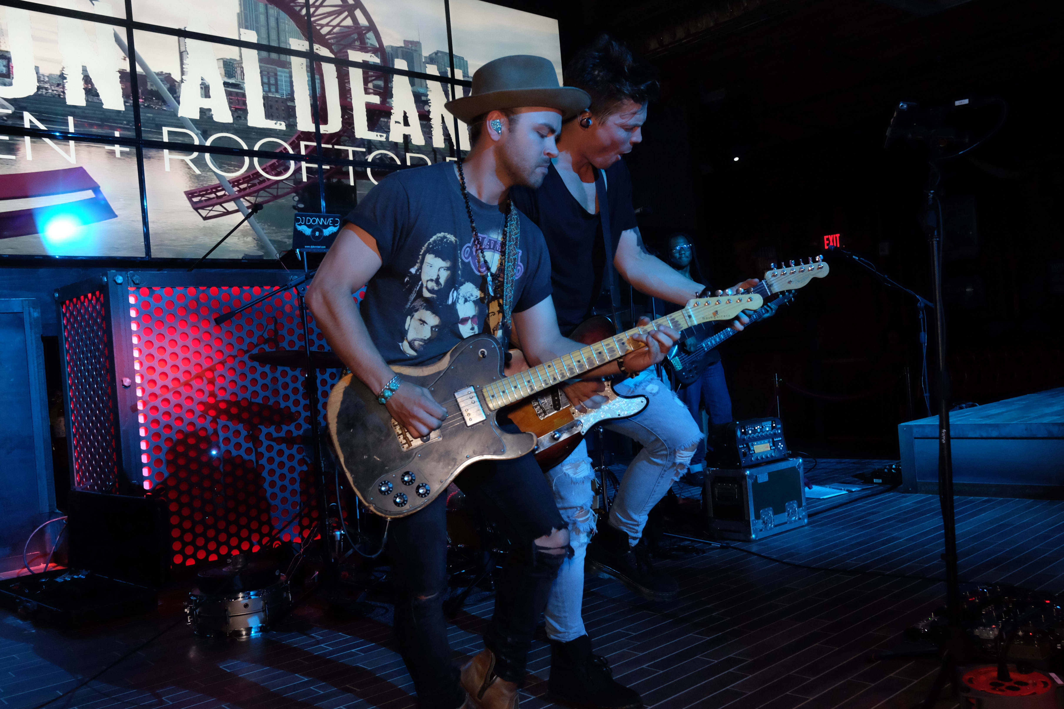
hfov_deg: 58.7
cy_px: 354
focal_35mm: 32
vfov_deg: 41.1
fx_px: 946
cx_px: 532
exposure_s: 1/125
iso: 4000
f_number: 5.6
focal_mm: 21.3
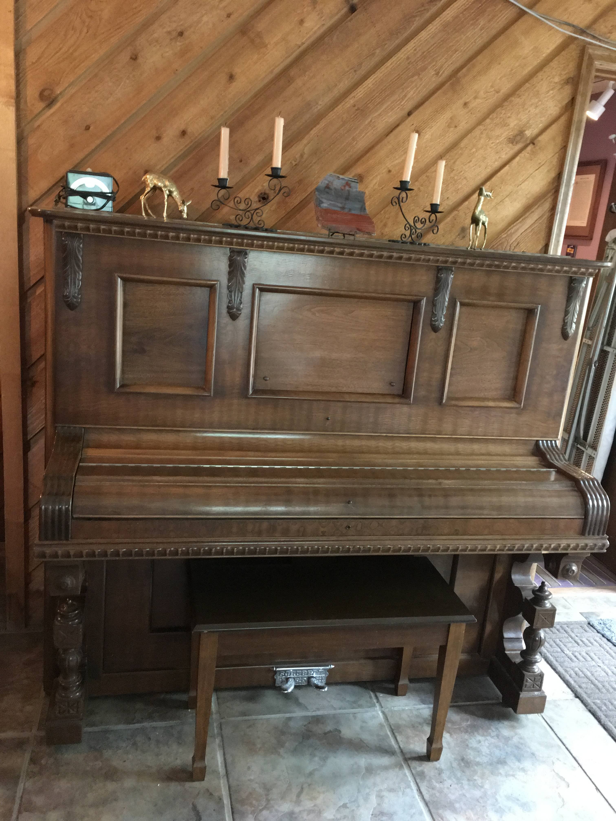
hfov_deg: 48.2
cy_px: 410
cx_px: 308
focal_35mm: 29
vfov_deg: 61.7
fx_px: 688
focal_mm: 4.15
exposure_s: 1/15
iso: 320
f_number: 2.2
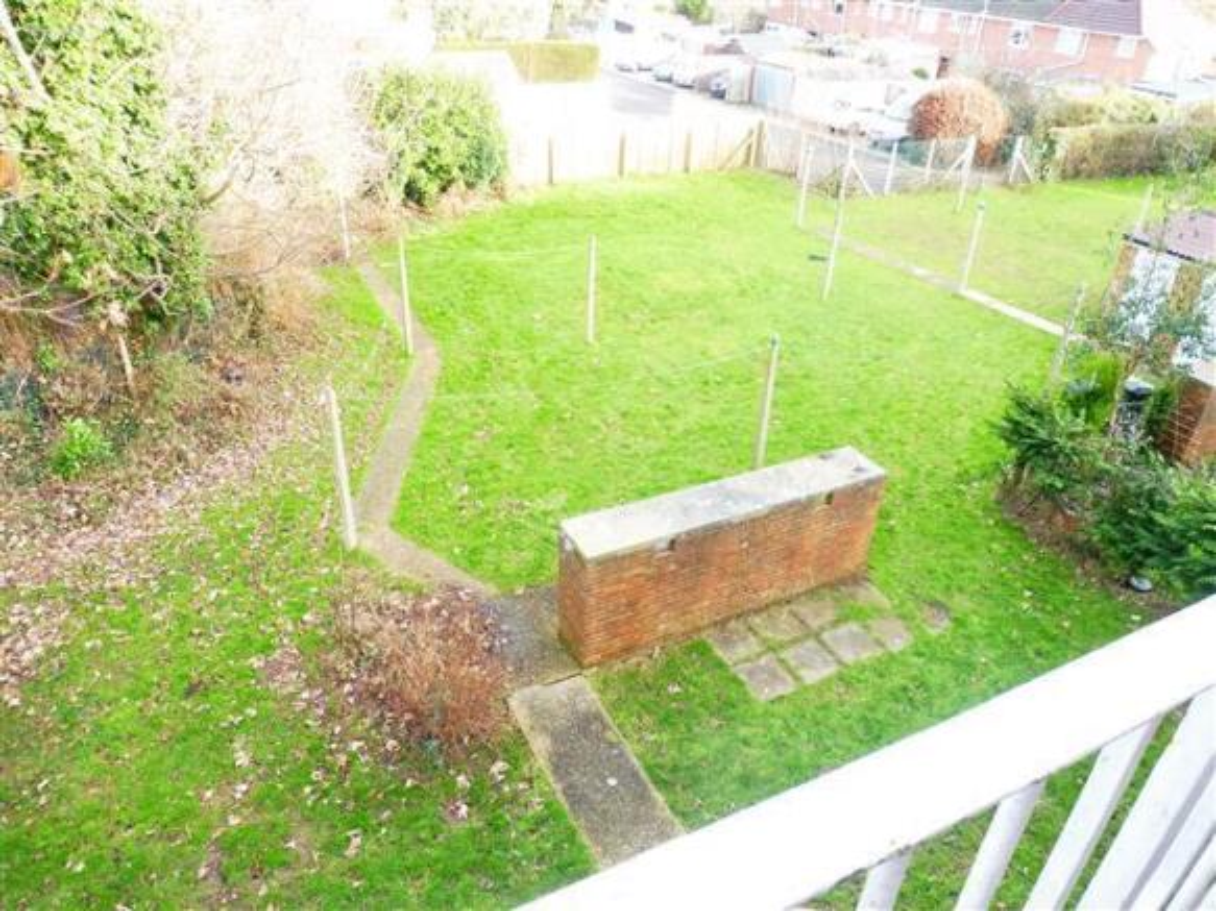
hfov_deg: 71.6
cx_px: 608
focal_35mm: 24
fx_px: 843
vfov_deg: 56.8
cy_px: 456
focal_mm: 4.3
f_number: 3.3
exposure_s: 1/80
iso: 100
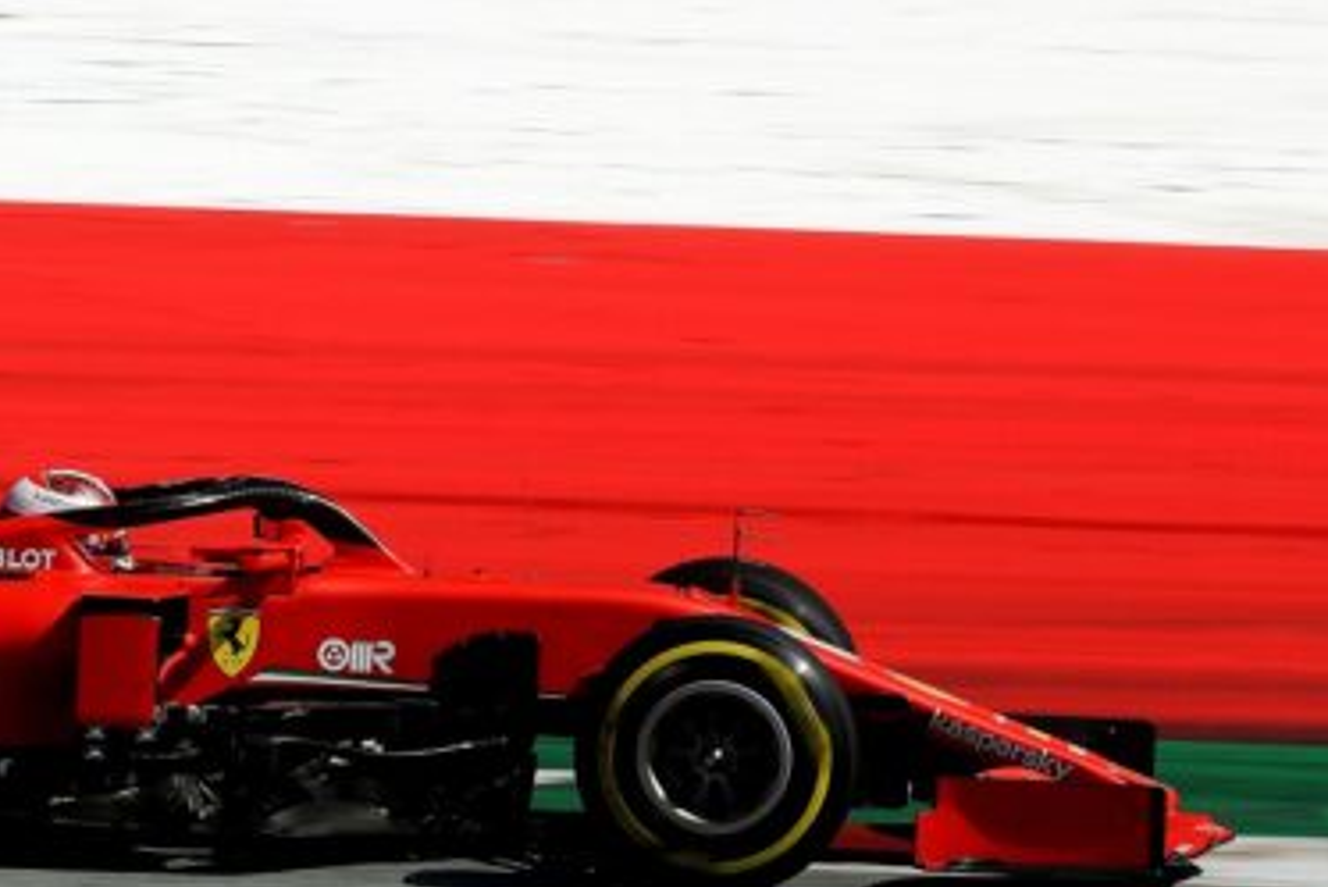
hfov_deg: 5.0
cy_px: 449
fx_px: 15203
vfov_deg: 3.3
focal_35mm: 412
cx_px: -4
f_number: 14
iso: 320
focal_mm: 200
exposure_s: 1/500
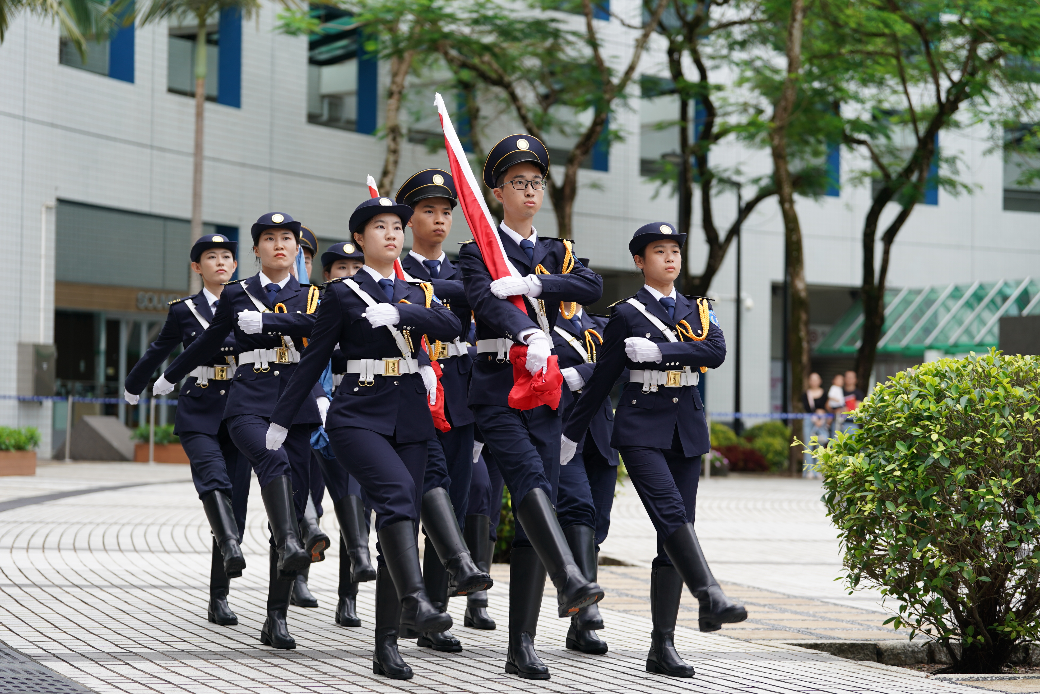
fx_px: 2282
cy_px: 347
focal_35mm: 79
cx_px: 520
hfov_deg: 25.7
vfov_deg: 17.3
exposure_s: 1/320
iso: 100
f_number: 2.8
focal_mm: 79
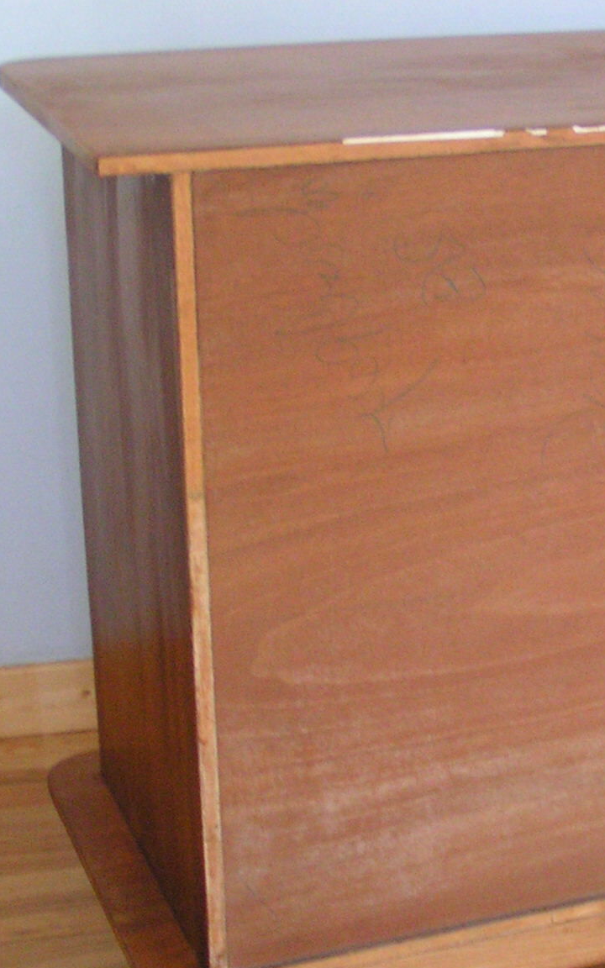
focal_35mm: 81
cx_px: 617
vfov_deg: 25.5
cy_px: 571
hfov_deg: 15.8
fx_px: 2137
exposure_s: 1/20
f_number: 2.8
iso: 200
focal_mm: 6.6
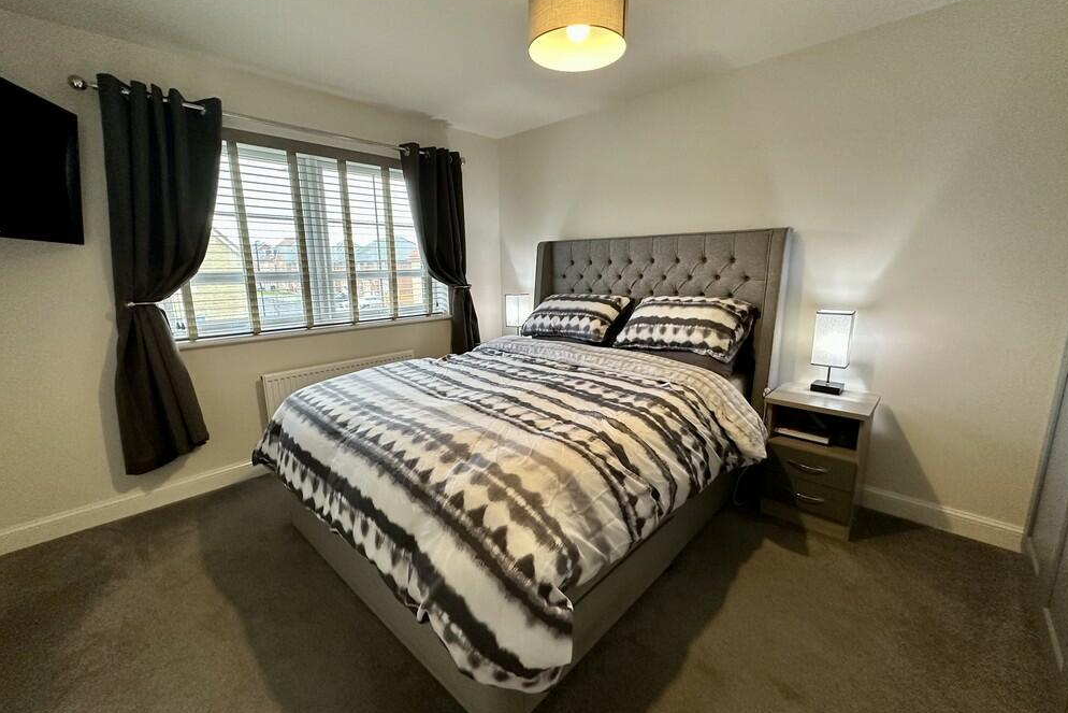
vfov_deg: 77.3
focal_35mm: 15
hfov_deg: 100.4
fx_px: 445
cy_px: 354
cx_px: 532
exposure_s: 1/100
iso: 320
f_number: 2.2
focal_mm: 2.22
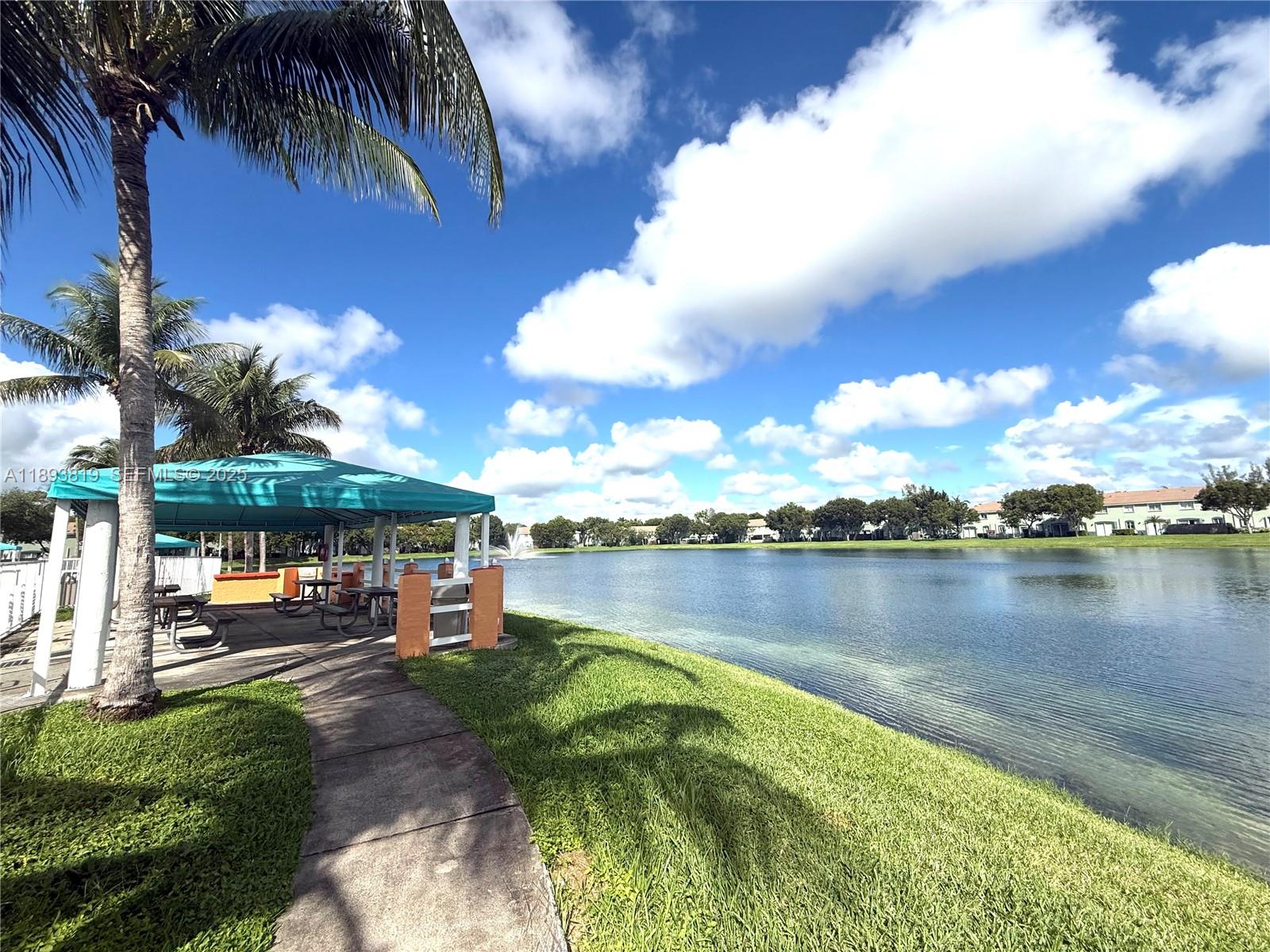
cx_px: 635
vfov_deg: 85.7
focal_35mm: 14
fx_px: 514
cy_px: 476
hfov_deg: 102.1
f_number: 2.2
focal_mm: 2.22
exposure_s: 1/3891
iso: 50
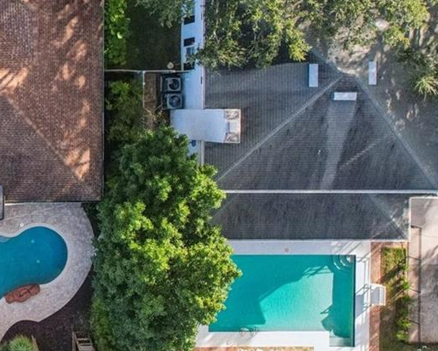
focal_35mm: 64
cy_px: 112
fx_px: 830
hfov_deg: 25.3
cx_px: -140
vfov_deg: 23.7
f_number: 2.8
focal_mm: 8.4
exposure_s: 1/500
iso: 400
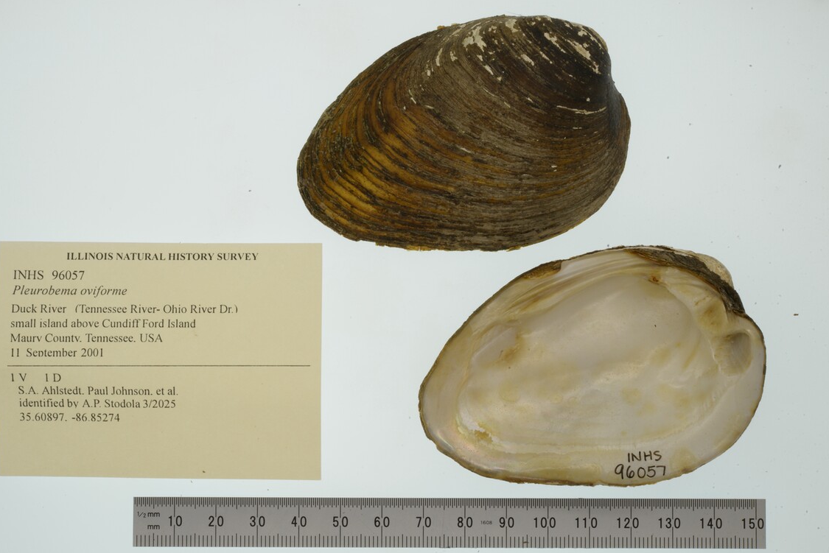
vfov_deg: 21.3
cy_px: 290
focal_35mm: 64
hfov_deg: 31.4
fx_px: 1474
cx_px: 391
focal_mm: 60
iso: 100
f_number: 32
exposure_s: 1/10
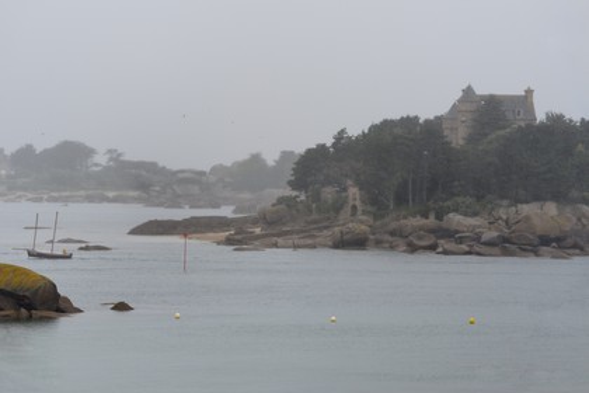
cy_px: 196
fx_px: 2781
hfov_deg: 12.1
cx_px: 294
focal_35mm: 170
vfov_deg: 8.1
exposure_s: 1/250
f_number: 9
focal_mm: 170
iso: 200
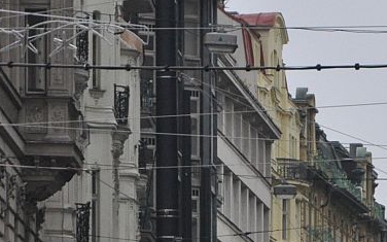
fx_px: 3512
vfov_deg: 3.9
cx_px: 698
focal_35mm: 333
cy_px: 393
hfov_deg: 6.2
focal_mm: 58
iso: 1000
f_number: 5
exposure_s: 1/500
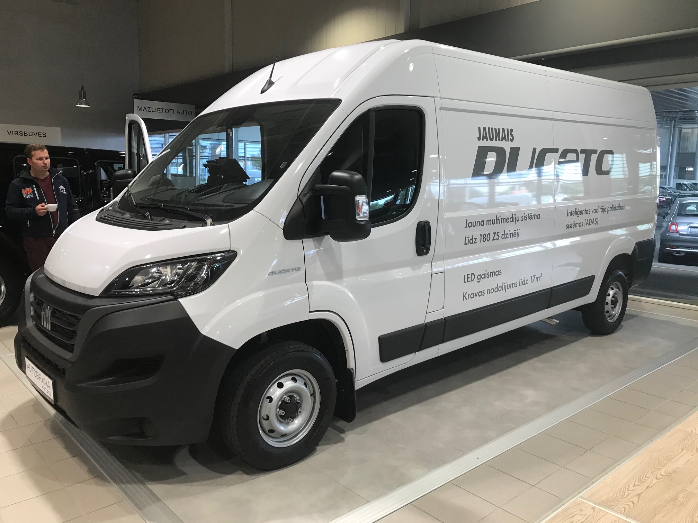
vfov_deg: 49.7
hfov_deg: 63.4
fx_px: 565
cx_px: 349
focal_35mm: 28
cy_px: 262
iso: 25
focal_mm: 3.99
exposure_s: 1/33
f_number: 1.8
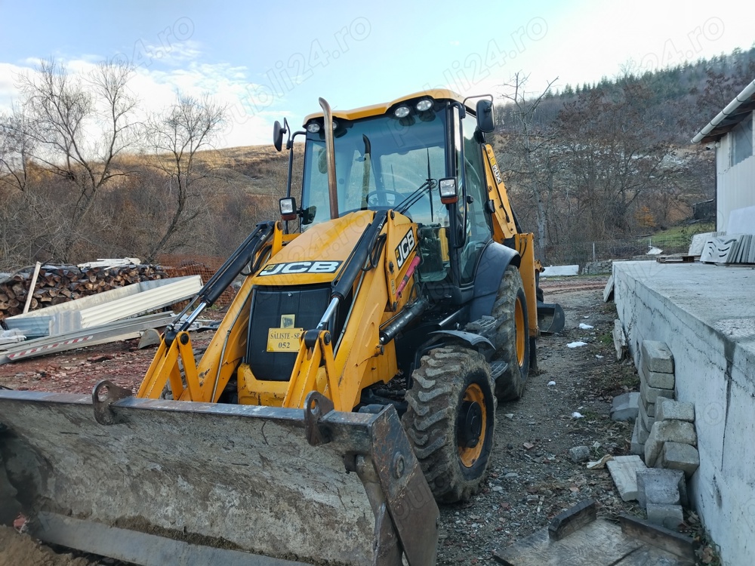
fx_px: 523
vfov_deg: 56.8
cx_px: 378
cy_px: 283
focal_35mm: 24
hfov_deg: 71.6
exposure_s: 1/100
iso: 147
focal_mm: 5.25
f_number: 1.75
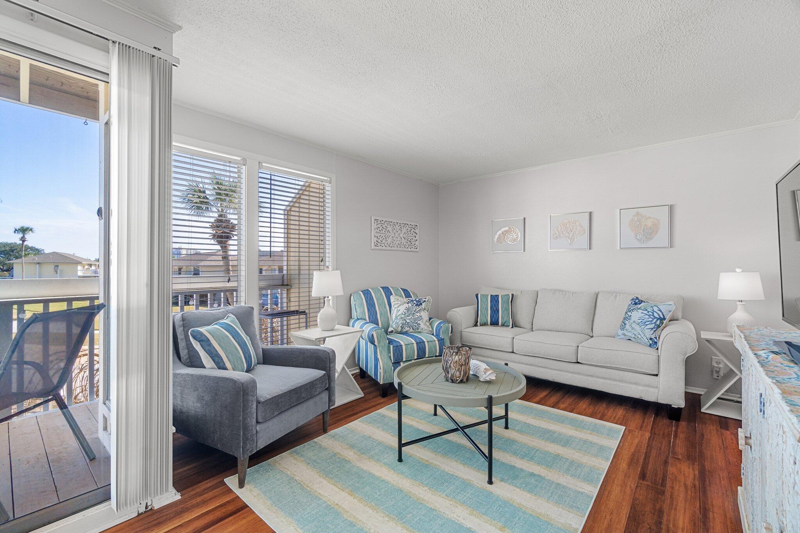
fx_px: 333
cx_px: 400
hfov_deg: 100.4
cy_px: 266
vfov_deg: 77.3
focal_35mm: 15
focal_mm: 10
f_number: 9
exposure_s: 1/2.5
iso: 400
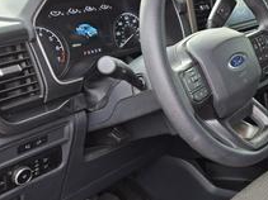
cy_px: 104
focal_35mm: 55
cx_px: 268
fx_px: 426
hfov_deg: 32.2
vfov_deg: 26.5
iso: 64
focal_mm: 5.4
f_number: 1.8
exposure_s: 1/180
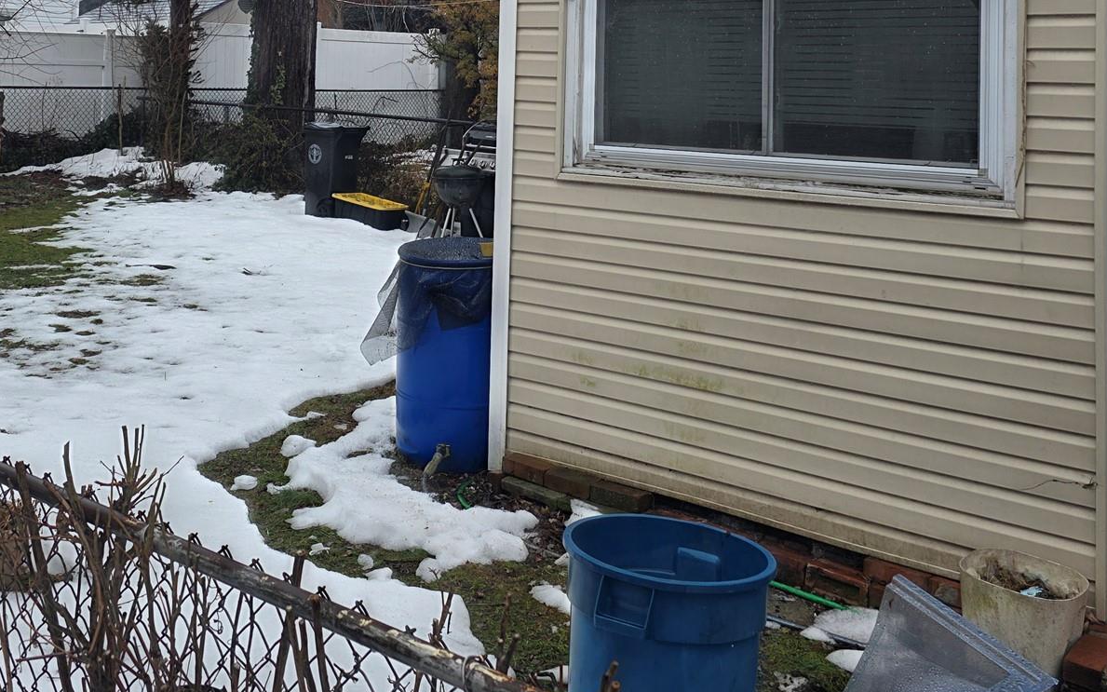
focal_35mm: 42
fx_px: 1267
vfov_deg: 29.1
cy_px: 44
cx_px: 416
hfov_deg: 46.8
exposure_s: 1/359
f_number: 1.7
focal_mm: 6.3
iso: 25
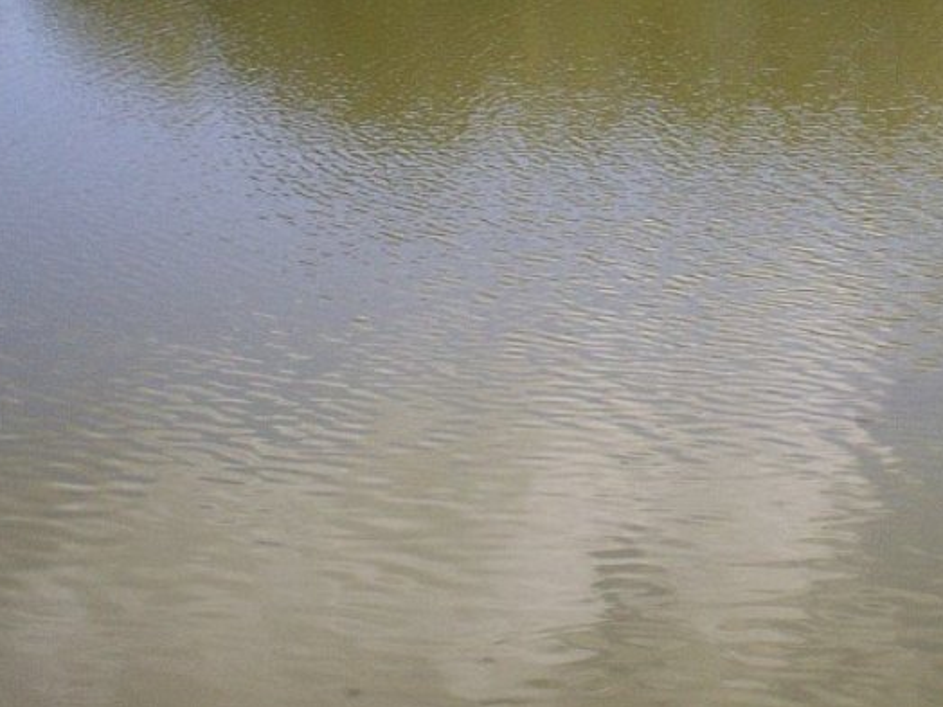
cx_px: 786
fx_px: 2234
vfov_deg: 17.3
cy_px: -89
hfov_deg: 23.4
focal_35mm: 82
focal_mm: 6
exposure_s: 1/514
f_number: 4.5
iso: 100
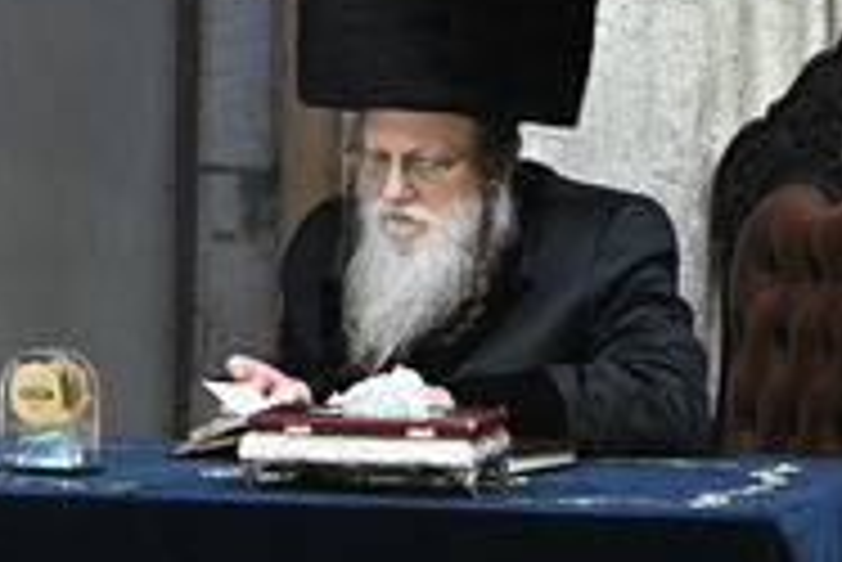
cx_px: 126
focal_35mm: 428
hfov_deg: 4.8
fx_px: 10018
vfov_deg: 3.2
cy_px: 315
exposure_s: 1/200
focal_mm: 200
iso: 3200
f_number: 8
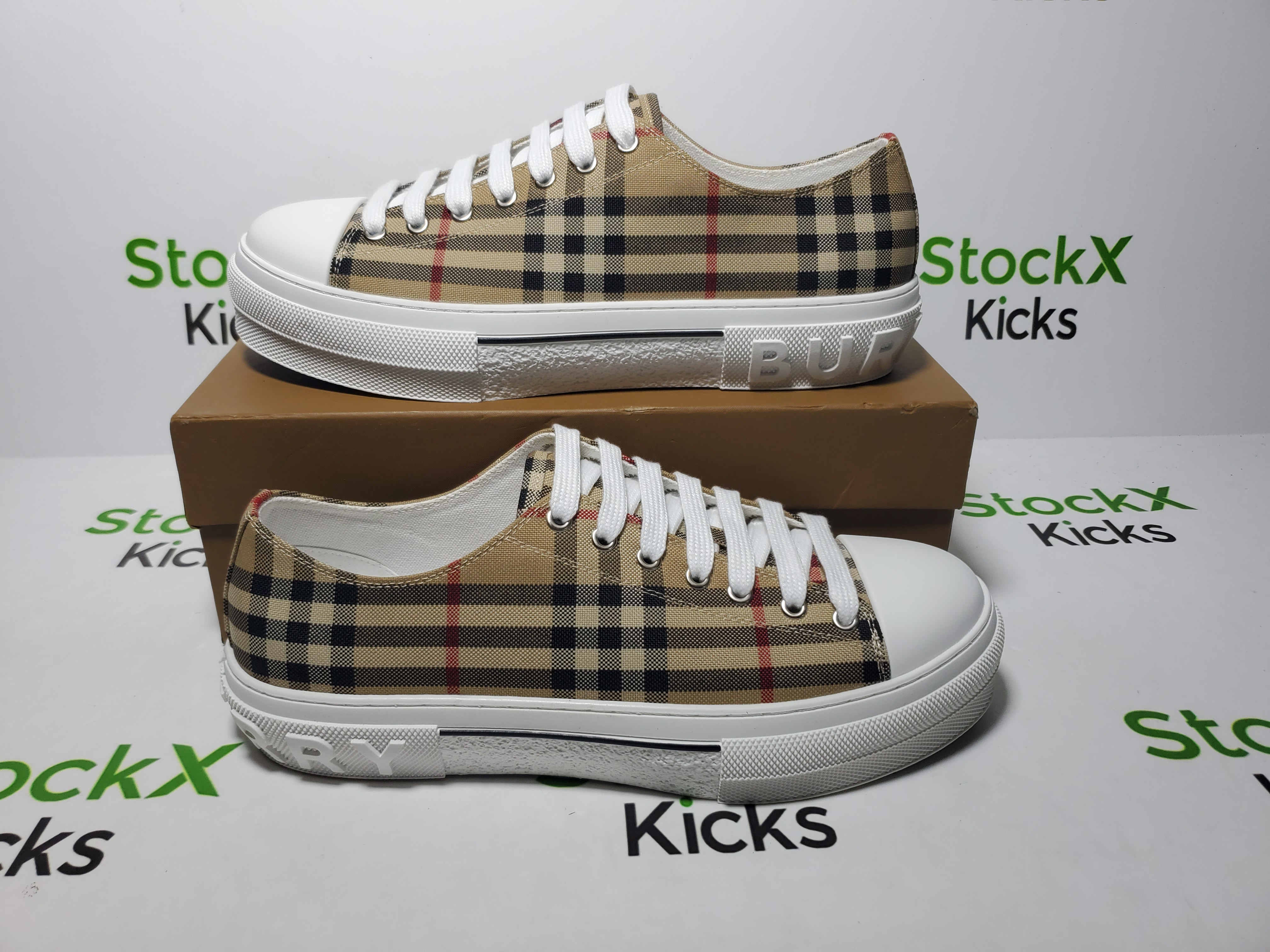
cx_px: 635
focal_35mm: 26
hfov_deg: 67.3
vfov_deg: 53.1
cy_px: 476
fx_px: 954
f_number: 1.5
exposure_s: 1/529
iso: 50
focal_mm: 4.3
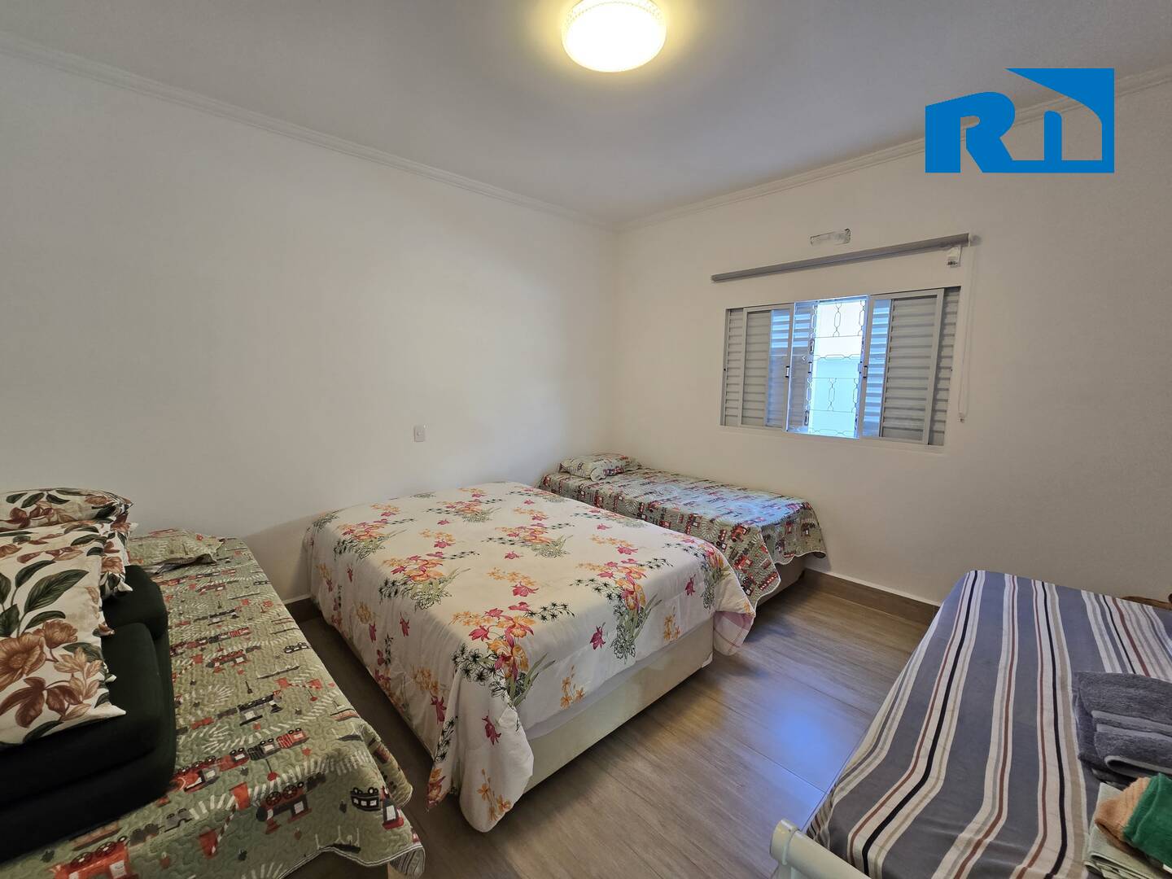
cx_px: 586
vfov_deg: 89.9
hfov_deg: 106.2
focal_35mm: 13
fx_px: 440
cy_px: 440
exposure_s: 1/60
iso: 125
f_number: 2.2
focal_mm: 2.2
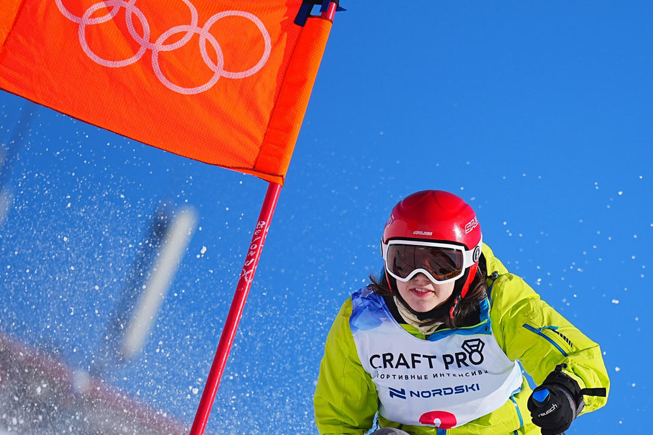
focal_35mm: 442
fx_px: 8017
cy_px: 330
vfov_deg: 3.1
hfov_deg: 4.7
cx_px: 573
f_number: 2.8
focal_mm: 188
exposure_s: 1/4000
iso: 100
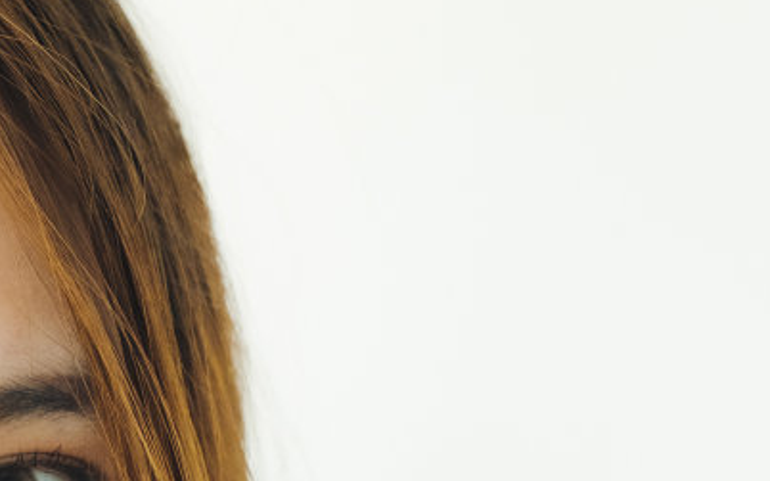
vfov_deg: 6.3
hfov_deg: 9.6
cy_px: 662
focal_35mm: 207
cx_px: -691
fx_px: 4343
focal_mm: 34.2
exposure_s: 1/1000
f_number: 2.8
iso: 800
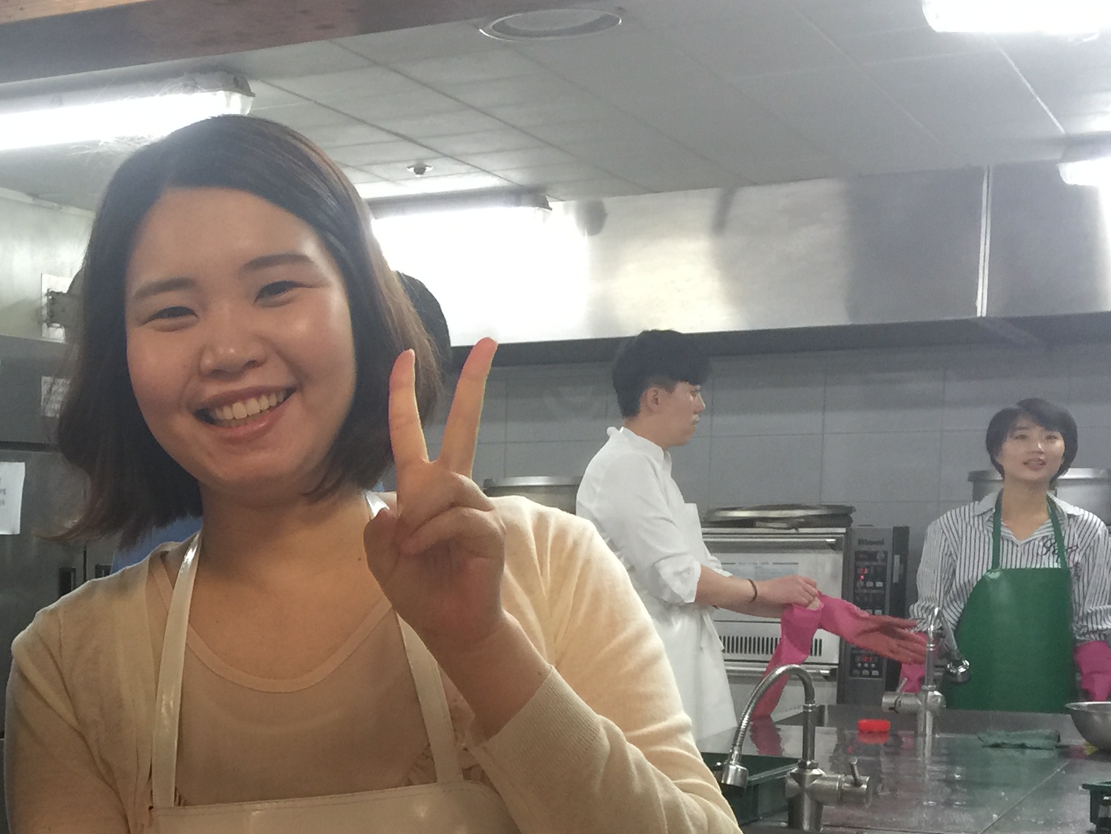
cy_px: 767
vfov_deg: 22.7
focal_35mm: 63
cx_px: 55
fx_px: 2022
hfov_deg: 29.1
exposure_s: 1/15
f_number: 2.2
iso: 50
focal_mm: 4.15
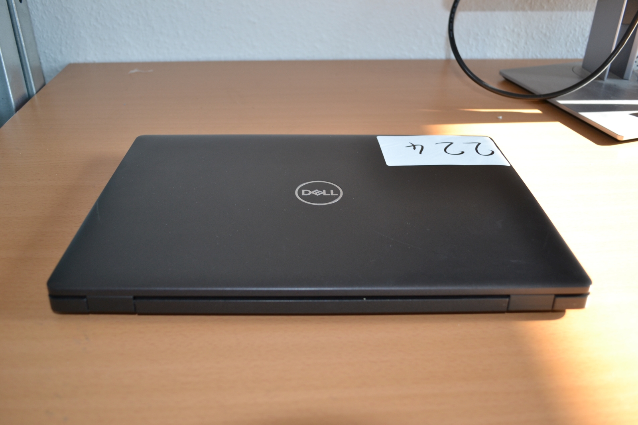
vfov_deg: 43.6
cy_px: 212
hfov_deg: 61.9
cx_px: 319
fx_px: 532
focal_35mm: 30
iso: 280
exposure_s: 1/125
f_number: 4
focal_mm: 20
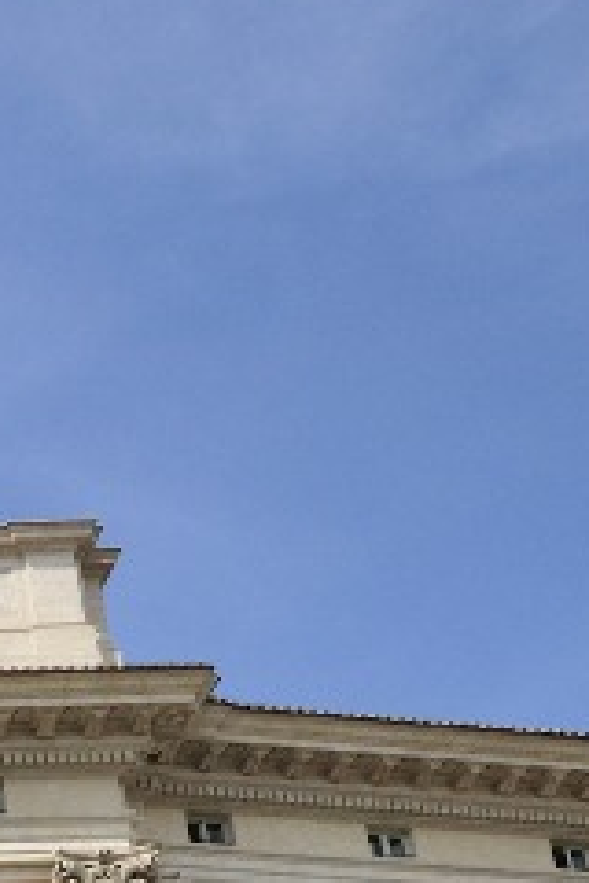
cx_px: -659
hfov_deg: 14.4
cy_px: 1297
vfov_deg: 22.5
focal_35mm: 75
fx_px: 1840
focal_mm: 10
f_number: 9
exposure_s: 1/500
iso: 200
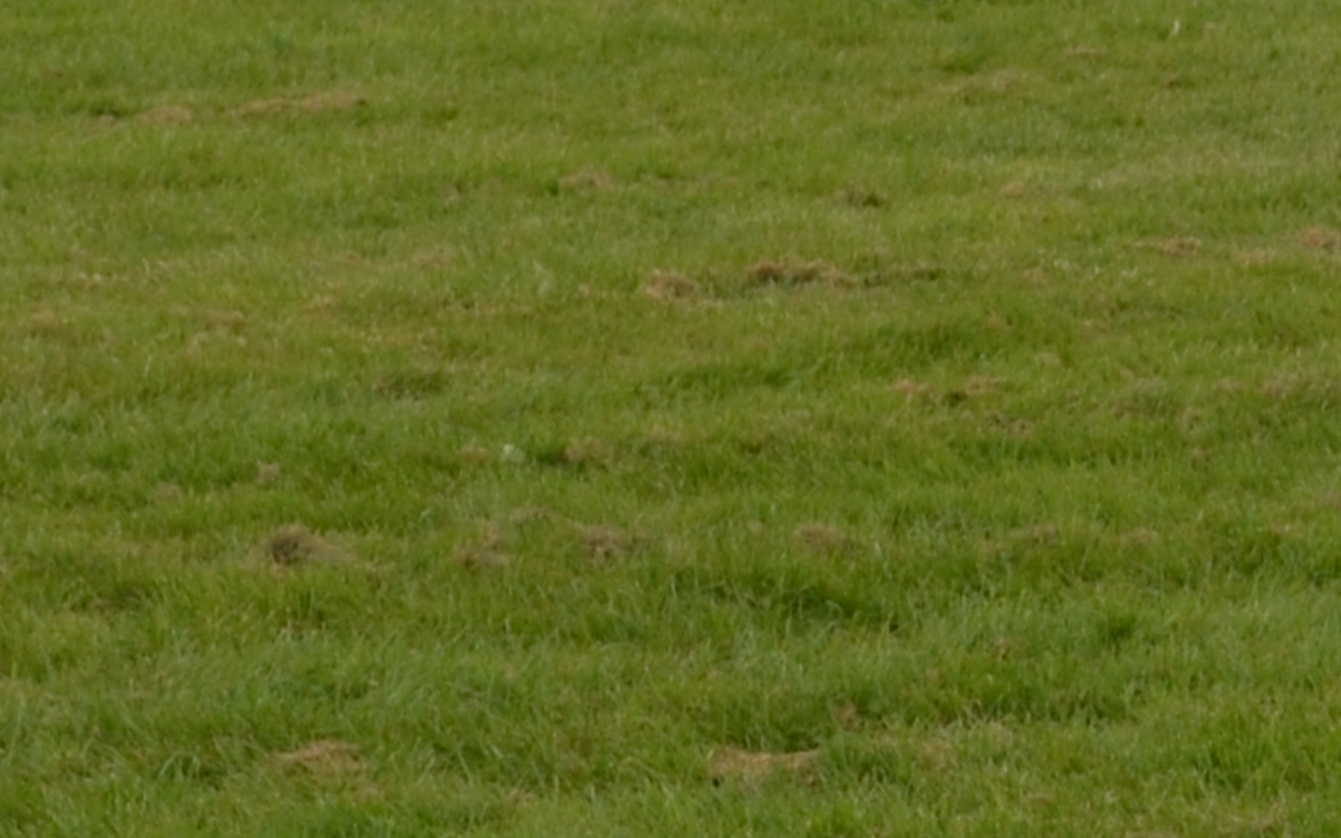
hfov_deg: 10.4
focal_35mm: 202
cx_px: 896
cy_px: -672
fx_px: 7383
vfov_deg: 6.4
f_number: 6.3
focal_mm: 26
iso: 100
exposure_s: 1/160
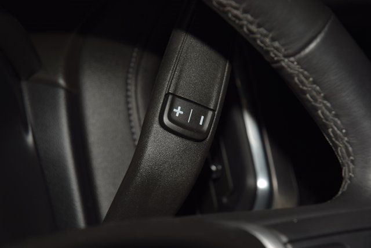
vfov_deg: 13.0
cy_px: 124
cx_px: 186
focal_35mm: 105
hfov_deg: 19.5
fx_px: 1082
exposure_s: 1/125
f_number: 8
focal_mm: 70
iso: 100
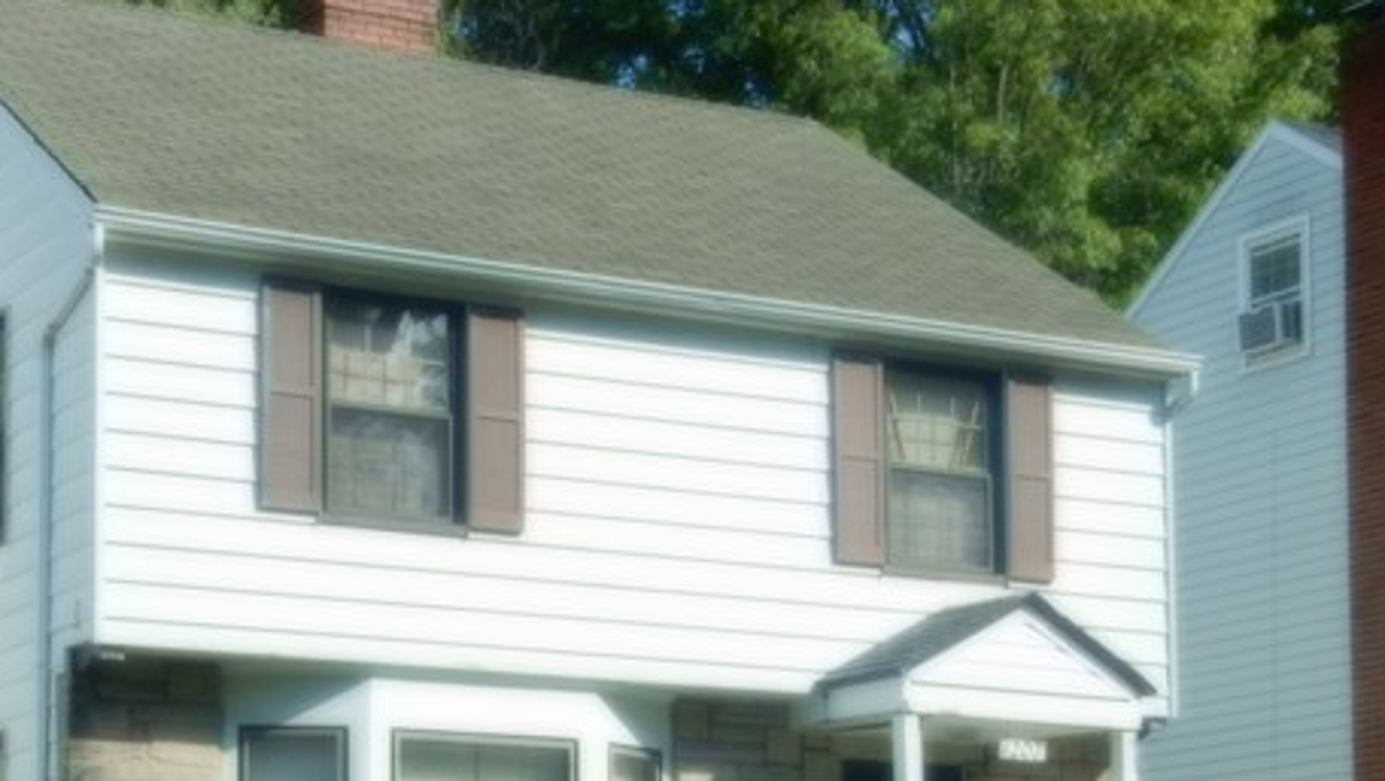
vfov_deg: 13.4
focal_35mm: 88
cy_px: 912
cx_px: 343
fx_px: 3233
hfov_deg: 23.9
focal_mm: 6.4
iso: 125
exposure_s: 1/800
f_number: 4
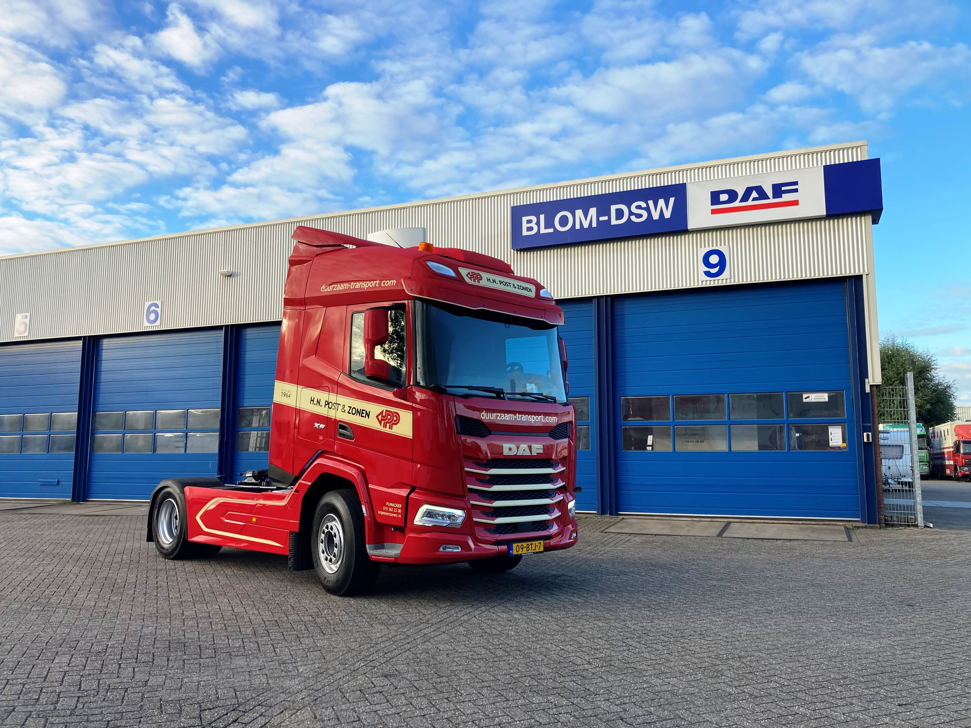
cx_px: 486
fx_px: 785
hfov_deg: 63.4
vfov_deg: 49.7
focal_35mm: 28
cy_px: 364
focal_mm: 3.99
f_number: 1.8
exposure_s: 1/495
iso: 20
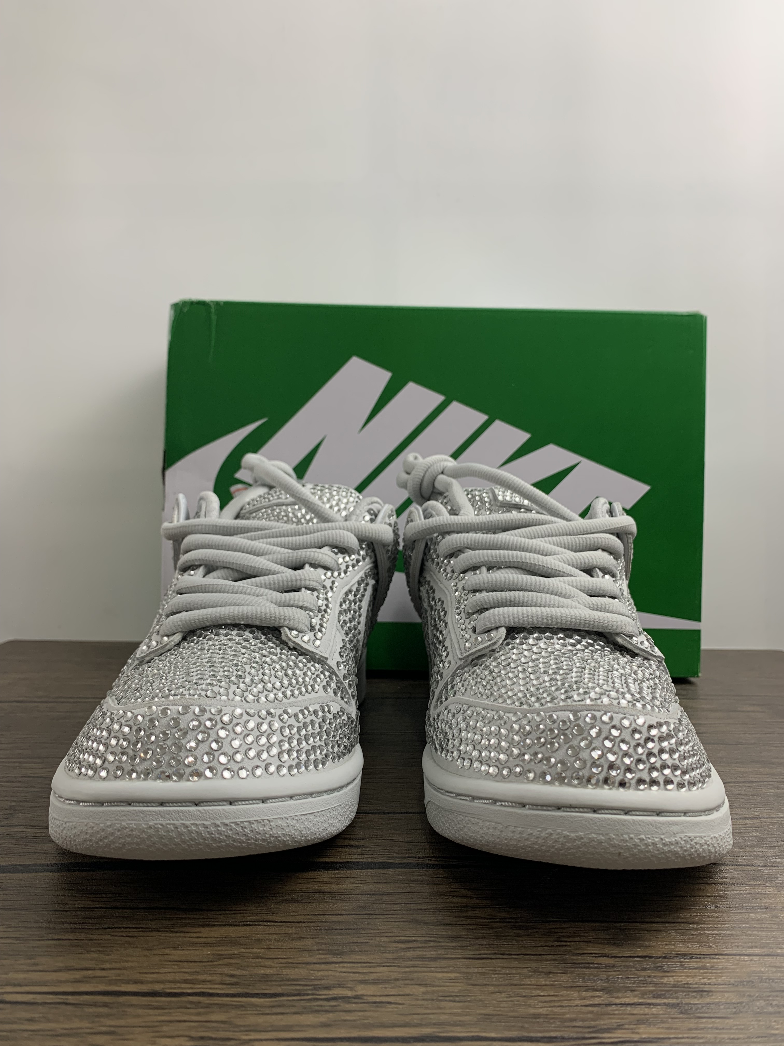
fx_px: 785
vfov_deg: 67.3
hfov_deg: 53.1
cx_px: 392
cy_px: 523
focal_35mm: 26
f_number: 1.8
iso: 50
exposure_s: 1/121
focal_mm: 4.25
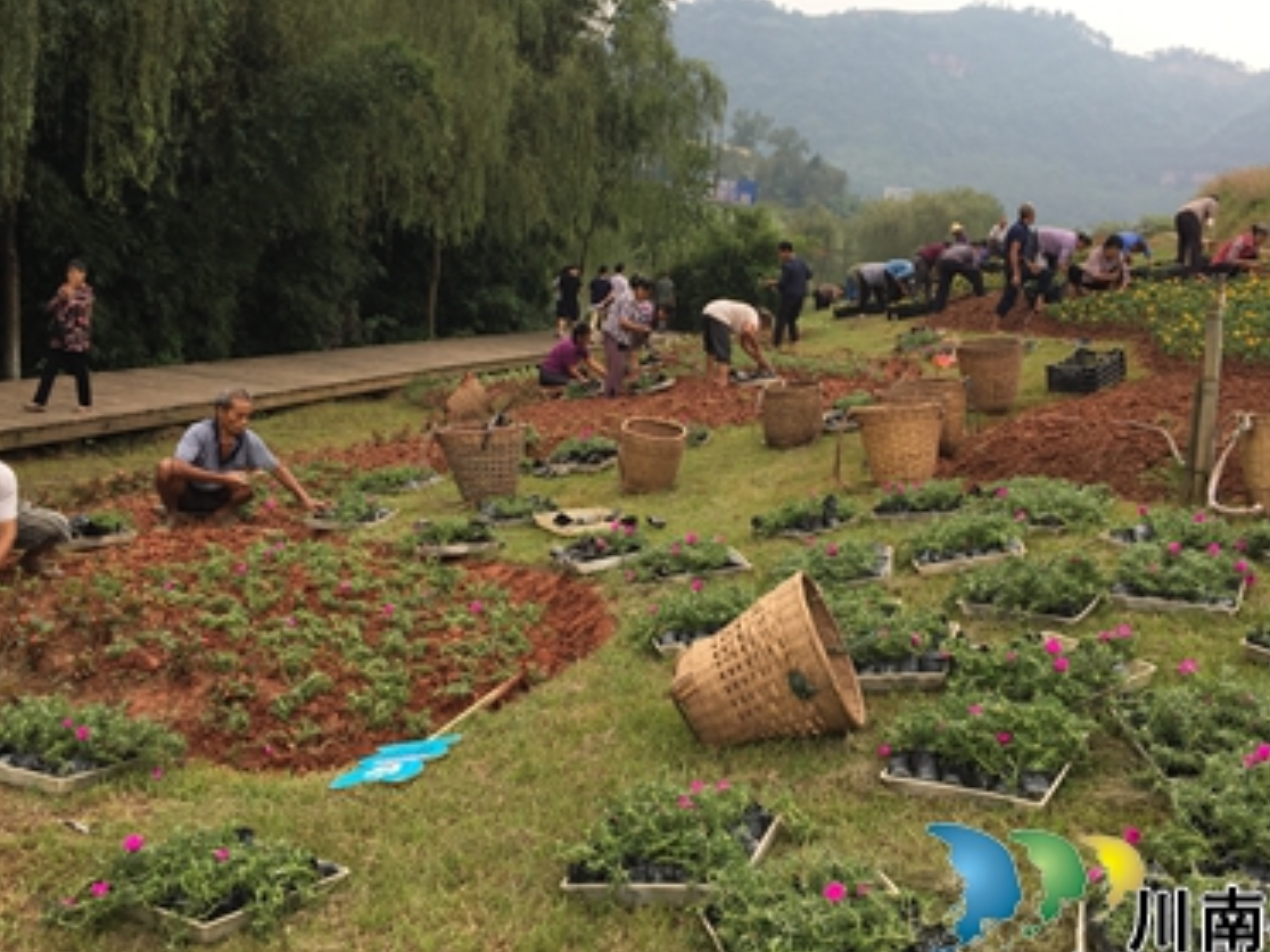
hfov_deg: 47.8
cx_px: 686
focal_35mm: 39
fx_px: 1431
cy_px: 432
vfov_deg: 36.8
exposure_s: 1/232
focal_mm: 4.15
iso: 25
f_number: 2.2
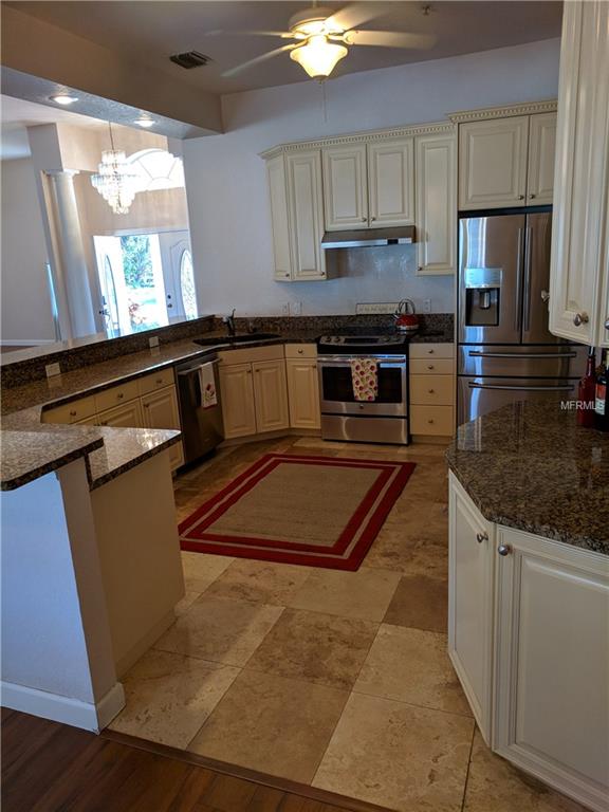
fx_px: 610
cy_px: 406
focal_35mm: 26
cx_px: 304
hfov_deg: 53.1
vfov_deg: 67.3
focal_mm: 4.67
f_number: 2
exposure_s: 1/120
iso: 171
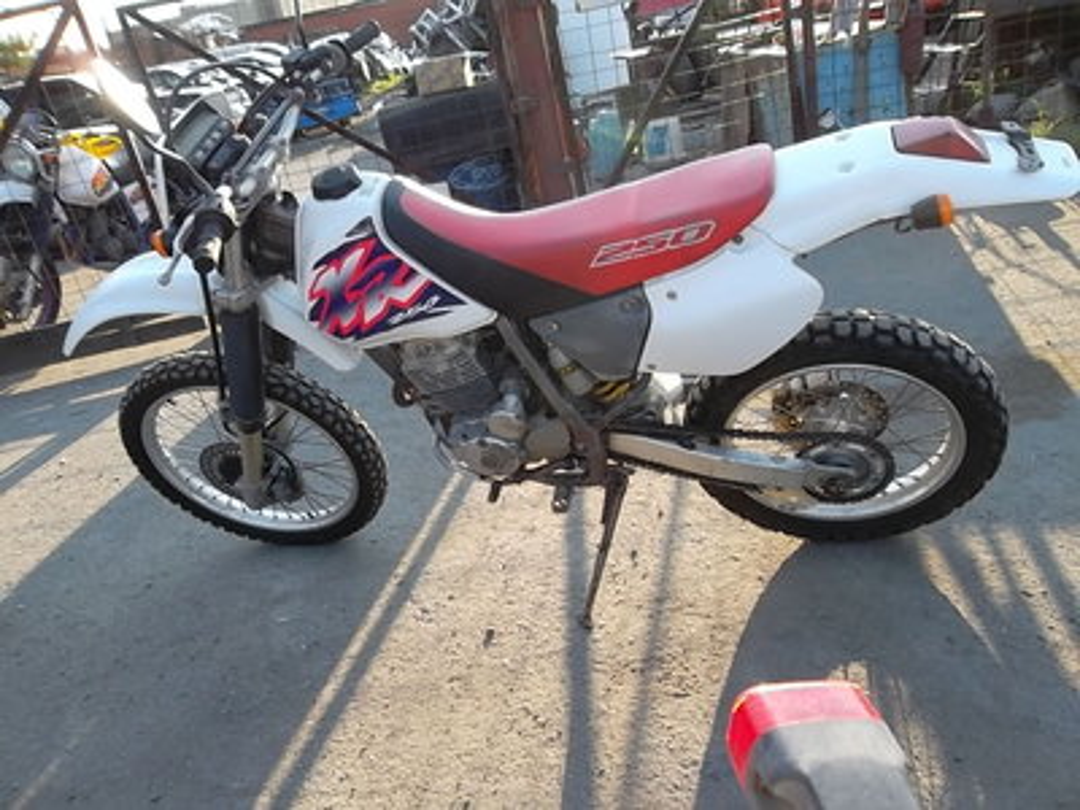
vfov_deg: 51.4
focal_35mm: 27
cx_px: 540
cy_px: 405
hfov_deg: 65.3
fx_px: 842
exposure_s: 1/120
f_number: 3.5
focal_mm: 4.9
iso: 80
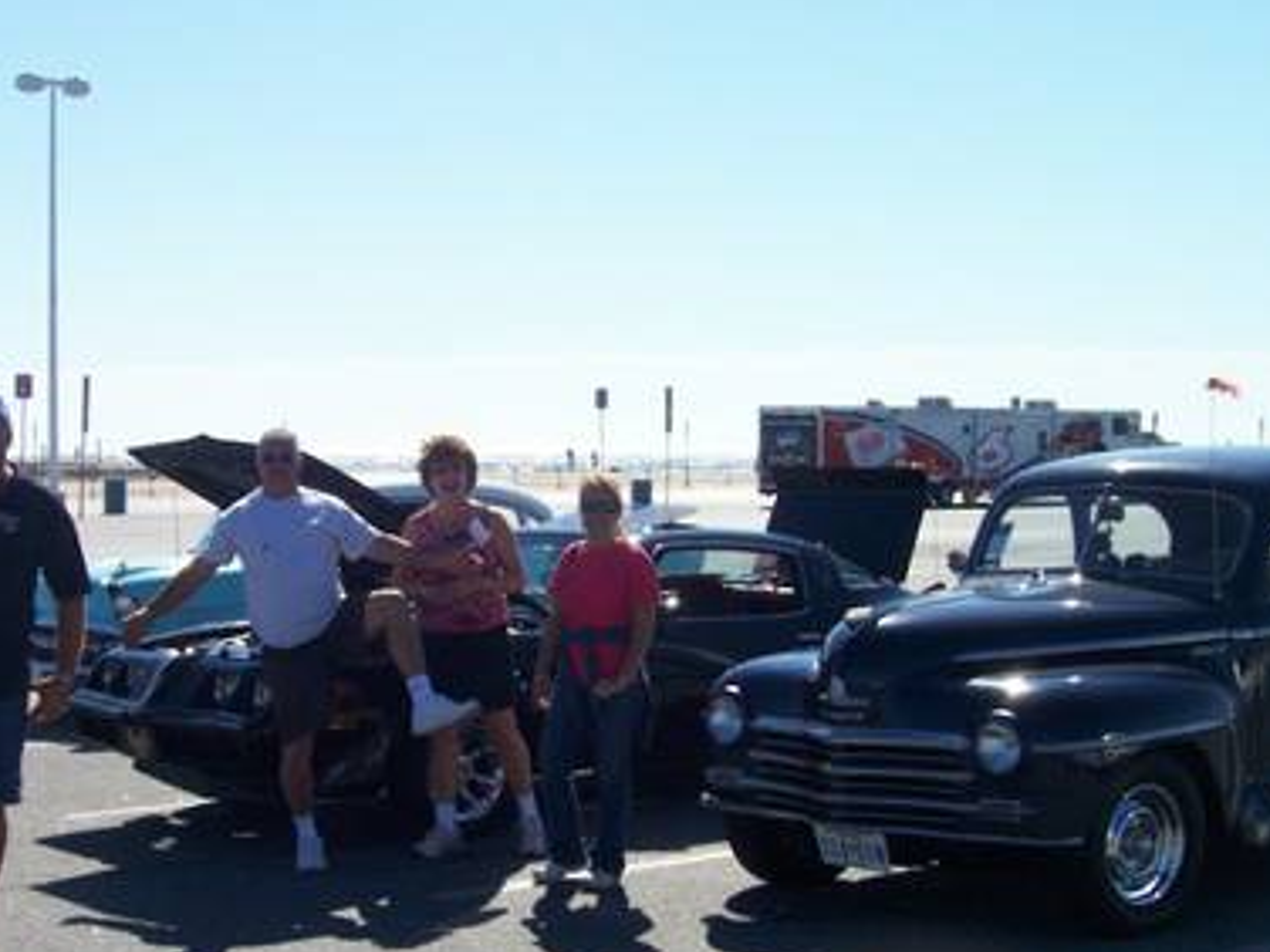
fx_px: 2458
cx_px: 493
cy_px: 517
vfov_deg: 21.9
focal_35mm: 67
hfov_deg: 28.9
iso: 80
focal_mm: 7
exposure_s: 1/526
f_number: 5.6
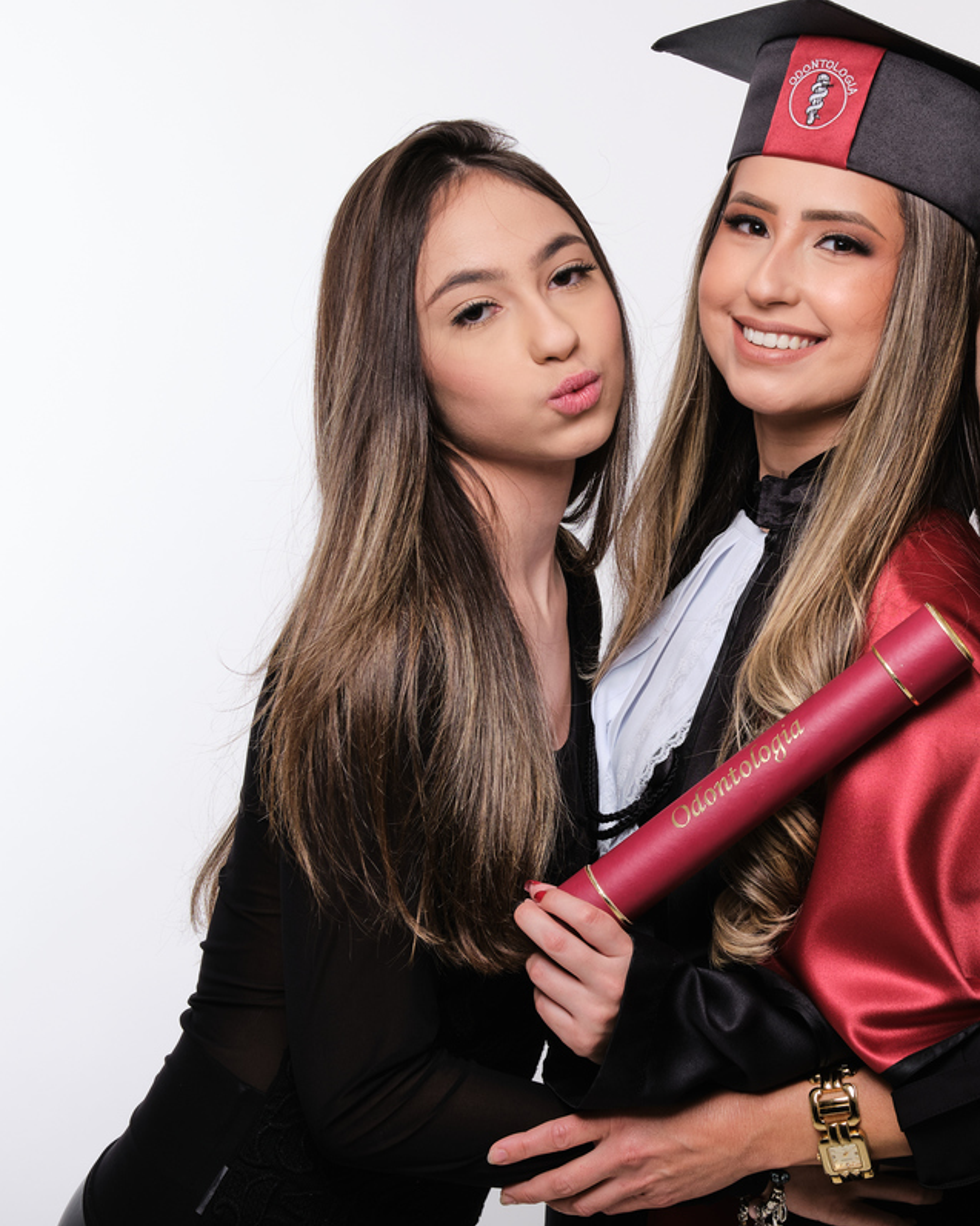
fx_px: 3845
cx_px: 732
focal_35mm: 106
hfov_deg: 14.5
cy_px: 614
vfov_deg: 18.1
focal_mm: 50
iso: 160
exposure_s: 1/200
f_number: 10
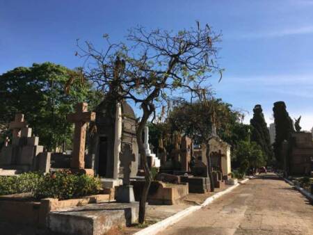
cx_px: 156
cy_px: 118
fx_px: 262
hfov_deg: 61.6
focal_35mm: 29
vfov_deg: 48.3
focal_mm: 4.15
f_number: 2.2
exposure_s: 1/1374
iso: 25
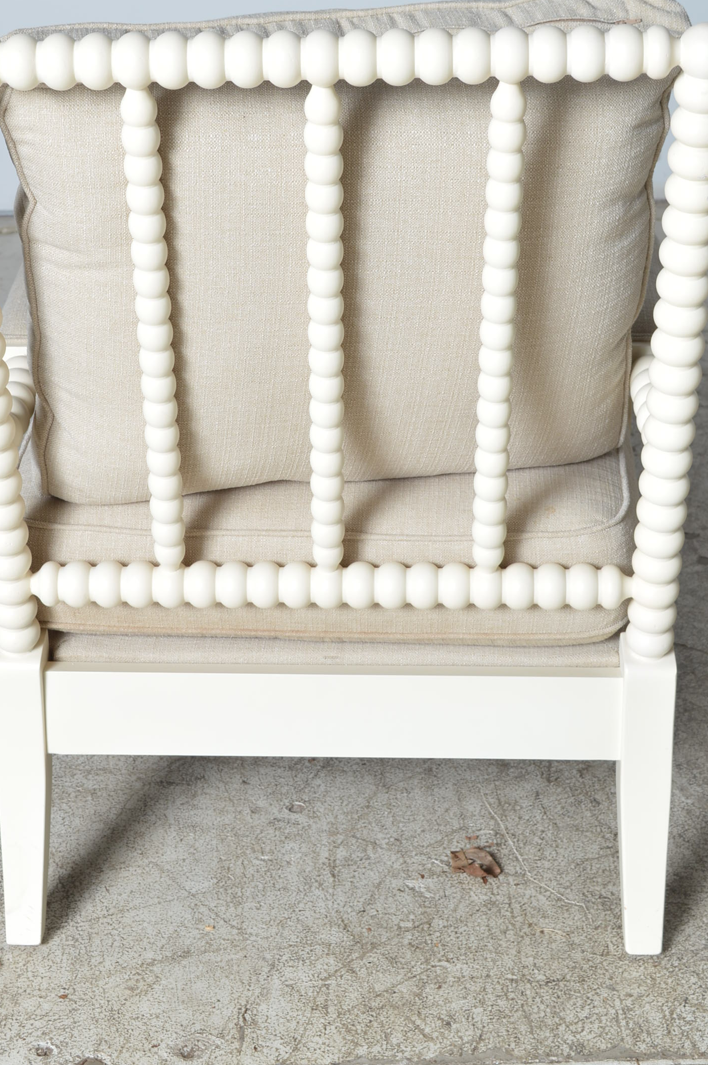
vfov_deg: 29.5
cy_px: 382
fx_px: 2009
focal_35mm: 68
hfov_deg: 20.0
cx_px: 300
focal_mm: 32
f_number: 9
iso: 100
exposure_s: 1/125
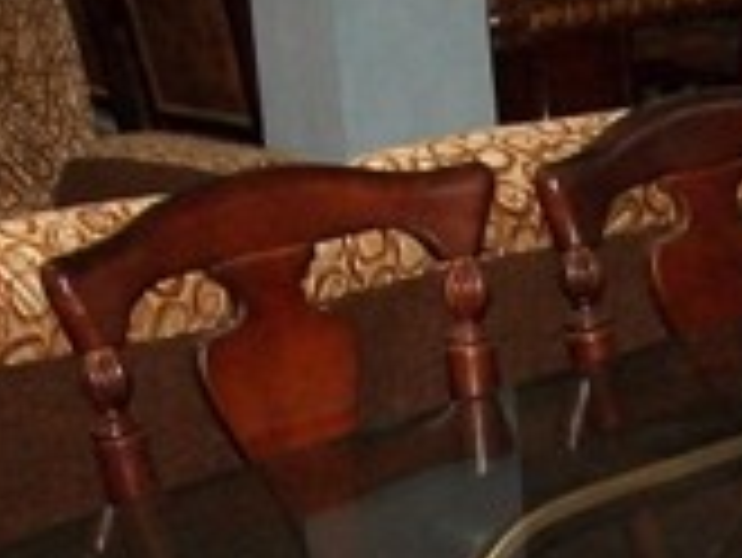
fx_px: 2574
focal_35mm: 120
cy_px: 740
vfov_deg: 12.0
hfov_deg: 15.9
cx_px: 823
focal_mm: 6
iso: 240
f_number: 2.7
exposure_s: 1/30
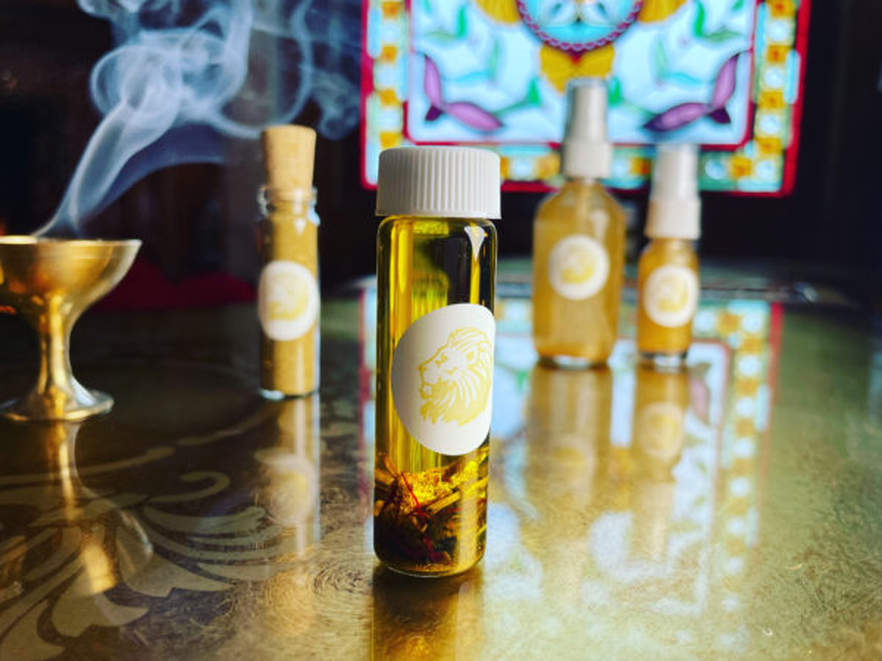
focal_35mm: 26
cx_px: 441
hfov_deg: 67.3
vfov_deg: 53.1
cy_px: 330
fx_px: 662
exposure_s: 1/120
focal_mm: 4.2
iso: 80
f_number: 1.6
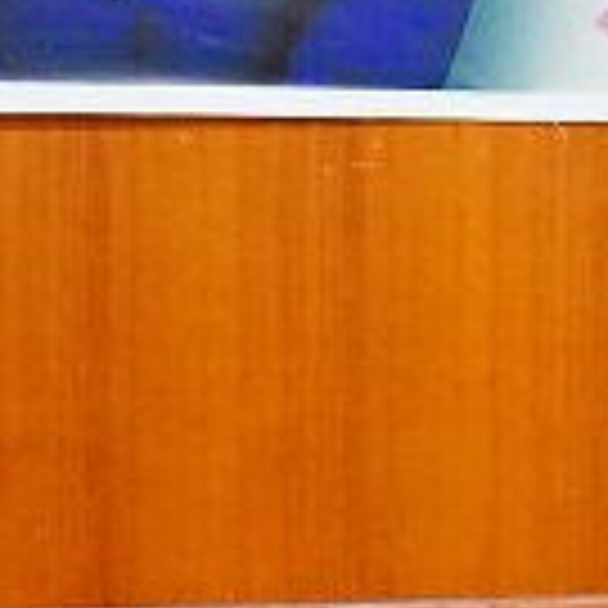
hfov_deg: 5.2
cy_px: 86
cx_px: 1175
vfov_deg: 5.3
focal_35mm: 331
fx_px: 6577
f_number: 6.3
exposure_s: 1/80
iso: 8000
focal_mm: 70
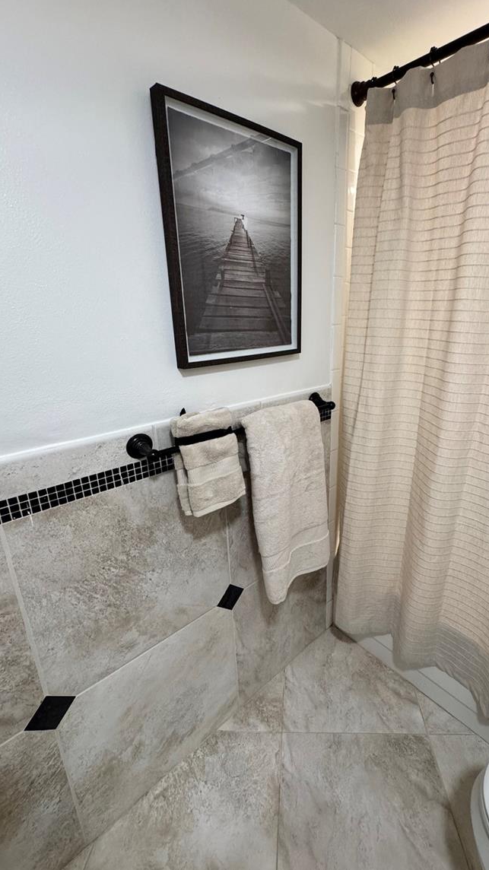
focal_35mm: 16
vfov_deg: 99.3
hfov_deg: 66.4
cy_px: 418
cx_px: 292
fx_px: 369
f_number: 2.2
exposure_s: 1/120
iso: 320
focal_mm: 2.22
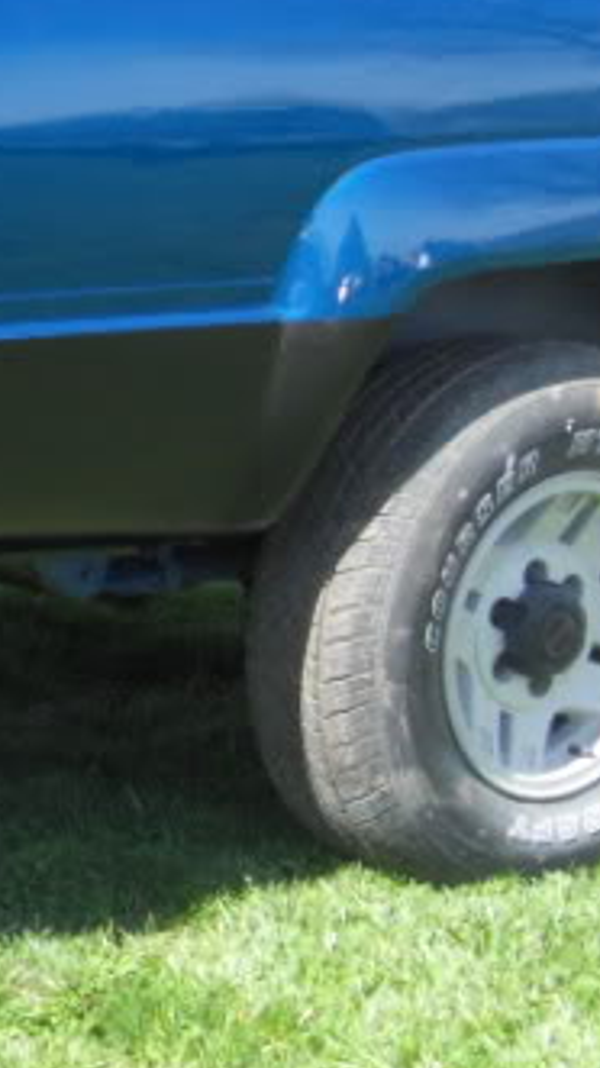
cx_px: -539
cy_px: 365
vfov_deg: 18.1
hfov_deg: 9.7
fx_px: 3340
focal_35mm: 118
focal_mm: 6.3
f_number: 3.5
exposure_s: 1/250
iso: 80
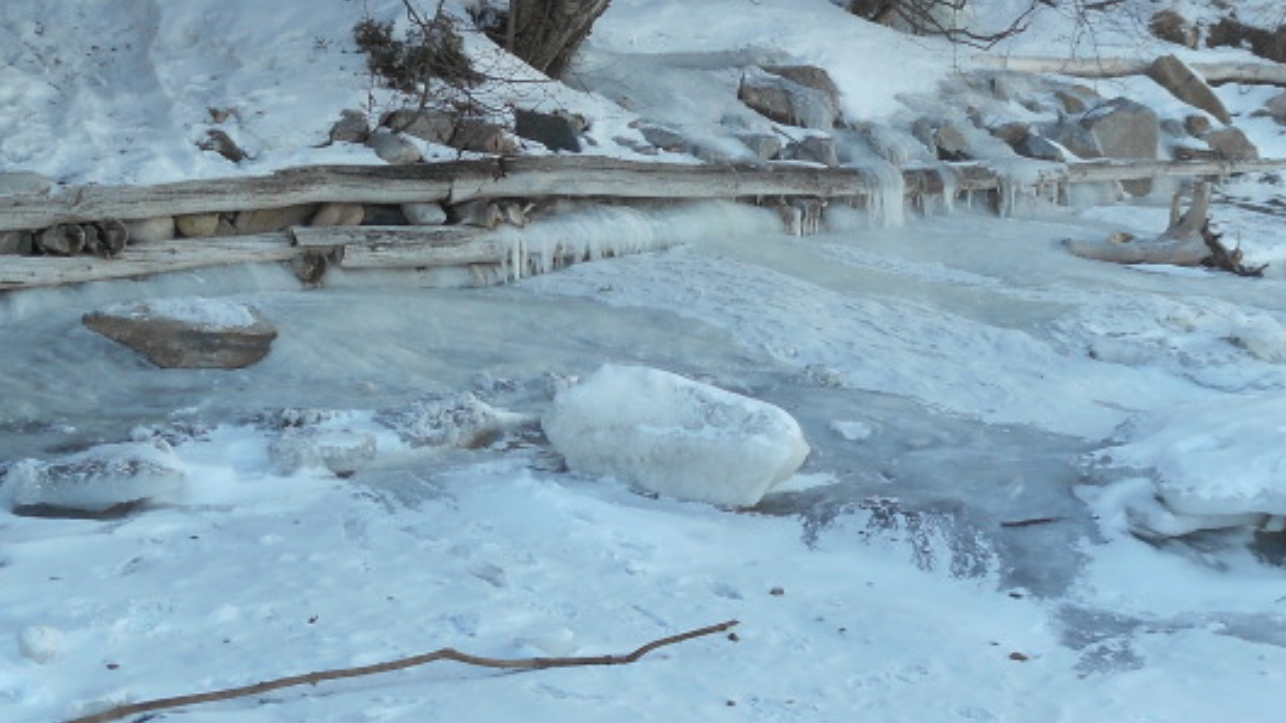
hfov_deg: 34.3
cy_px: 223
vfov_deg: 19.6
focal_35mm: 61
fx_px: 2080
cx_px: 745
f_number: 4
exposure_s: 1/100
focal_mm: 5.2
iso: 80
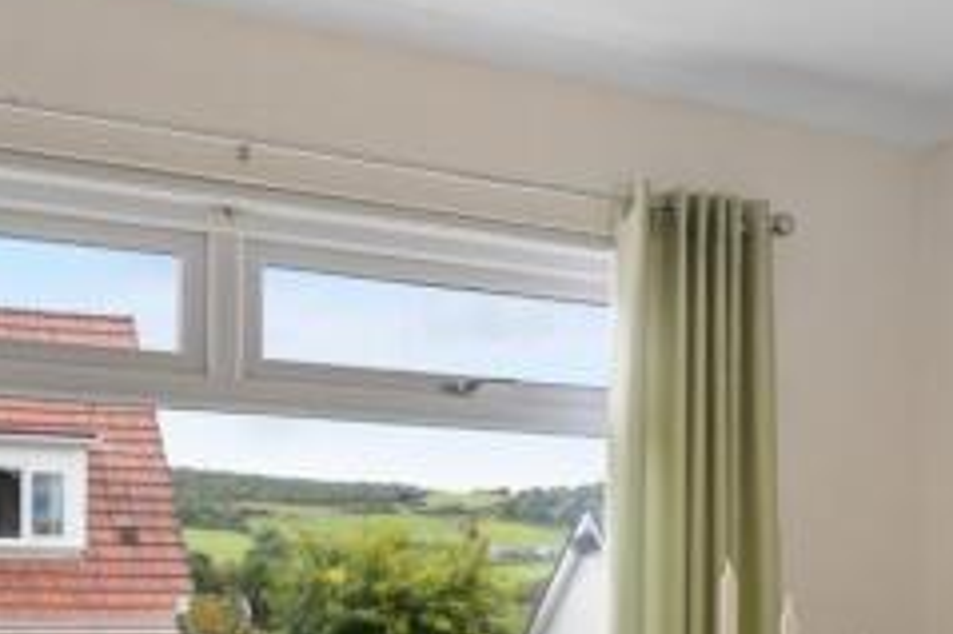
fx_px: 1587
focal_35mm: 60
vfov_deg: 21.6
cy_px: 668
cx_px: 937
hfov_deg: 31.1
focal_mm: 14
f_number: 8
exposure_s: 1/30
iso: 640
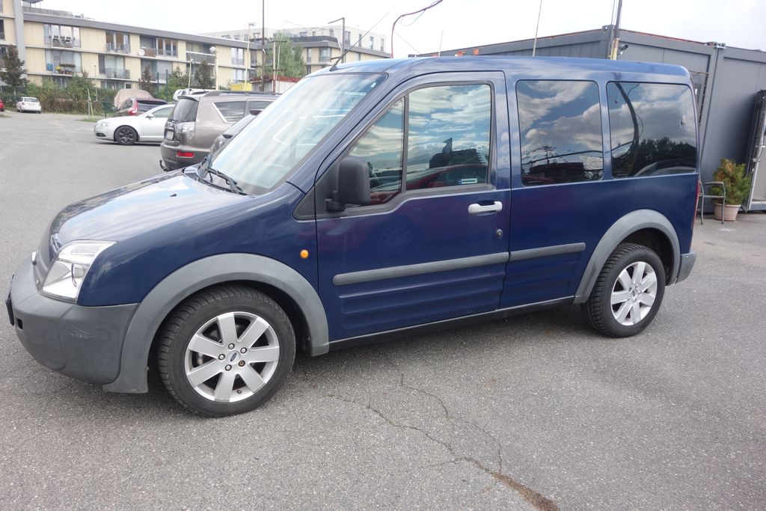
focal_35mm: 28
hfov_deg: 65.5
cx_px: 383
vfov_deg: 46.4
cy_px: 256
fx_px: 596
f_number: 5.6
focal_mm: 10.4
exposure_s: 1/100
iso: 125
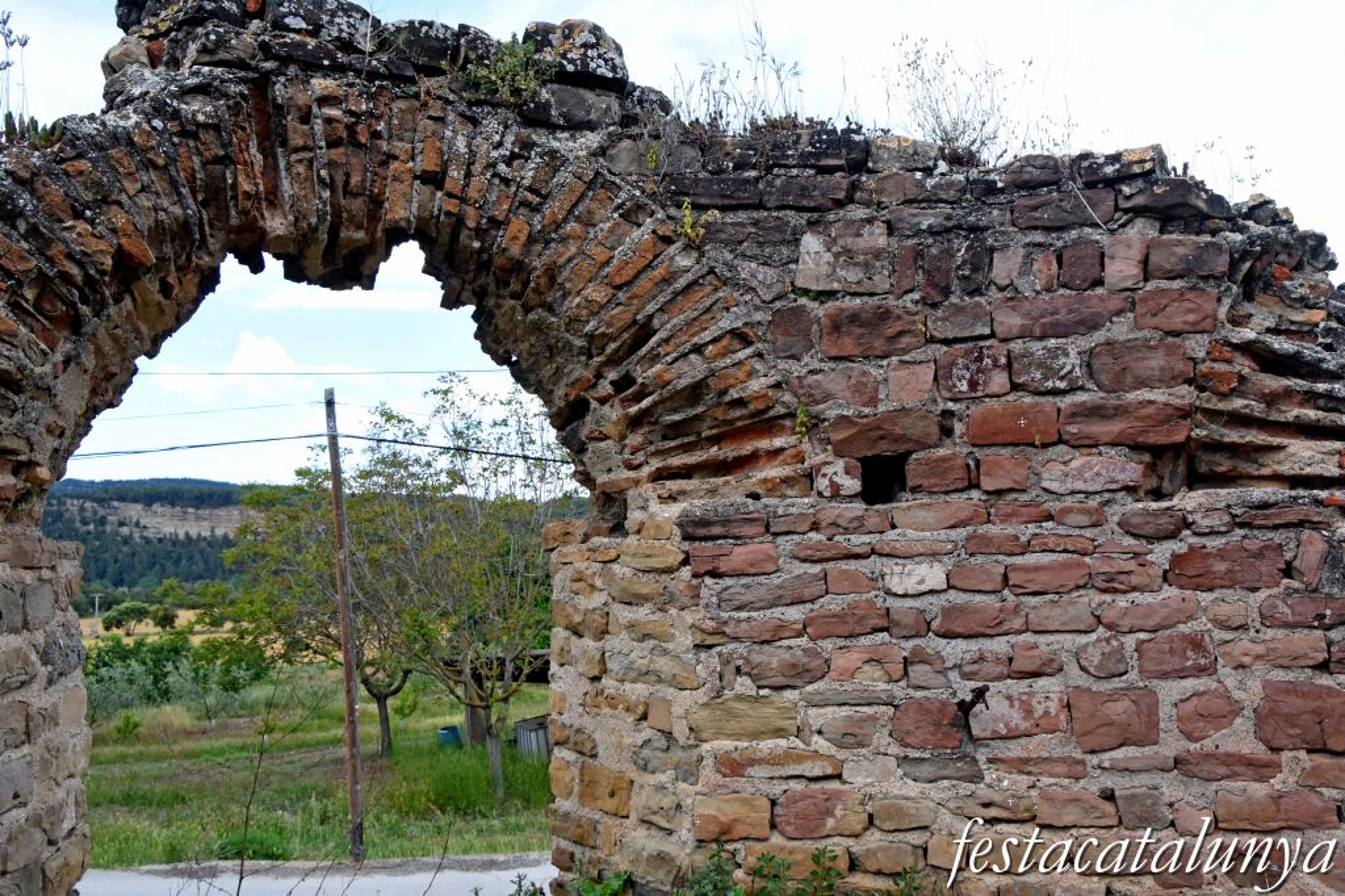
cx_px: 672
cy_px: 448
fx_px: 1008
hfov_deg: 67.4
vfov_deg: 47.9
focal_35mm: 27
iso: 1000
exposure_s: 1/500
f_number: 11
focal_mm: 18
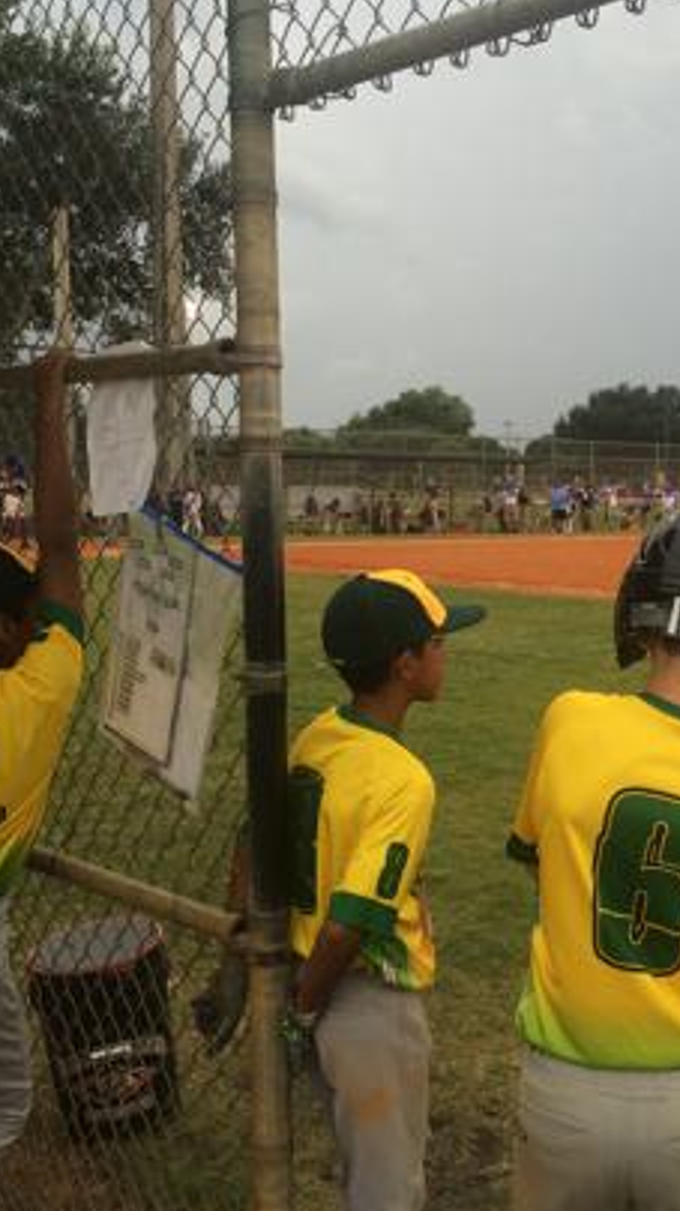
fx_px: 1380
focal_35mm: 43
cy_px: 604
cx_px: 560
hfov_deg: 27.1
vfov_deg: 47.4
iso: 50
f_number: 2.2
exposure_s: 1/120
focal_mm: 4.15
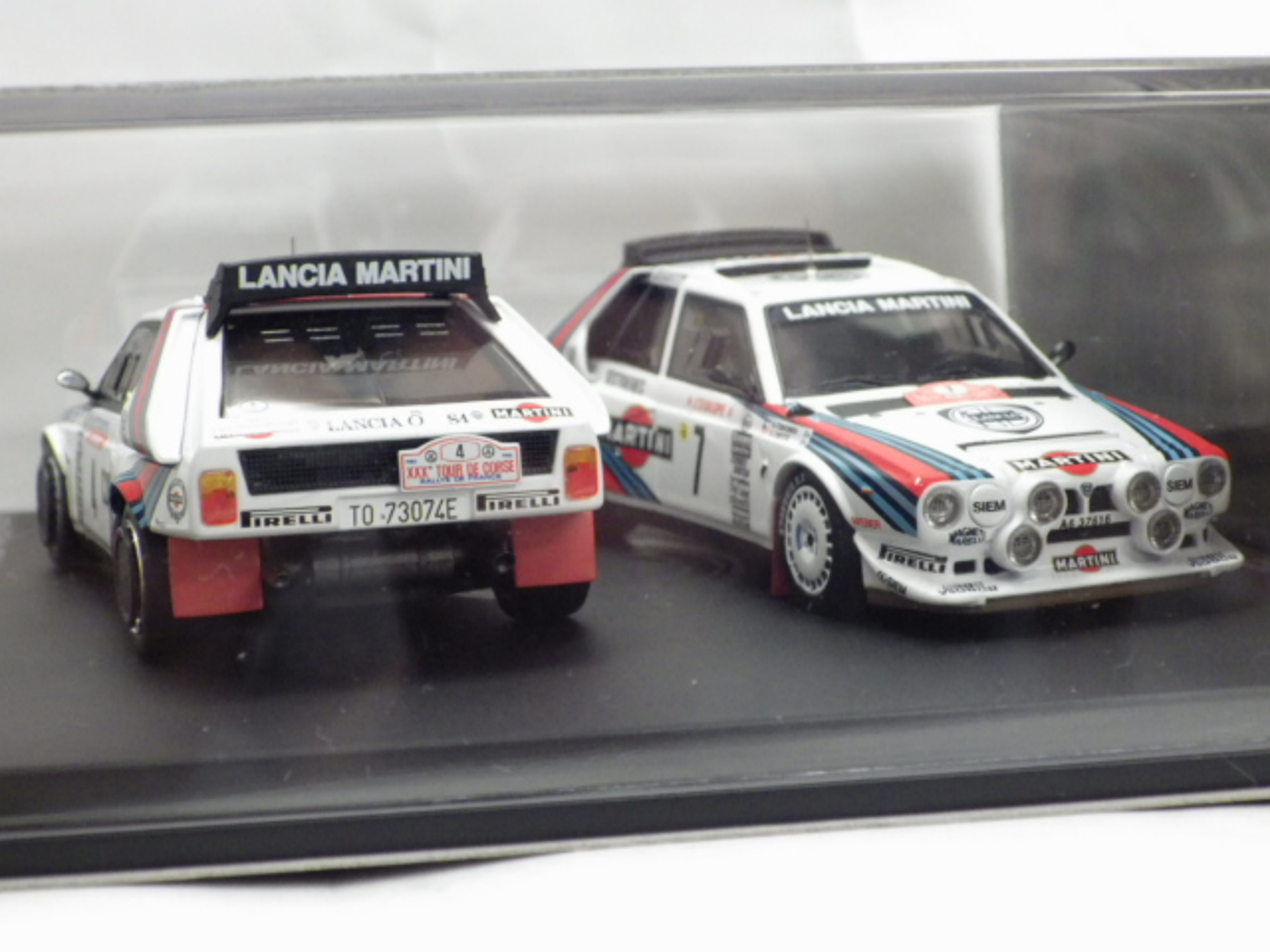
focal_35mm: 71
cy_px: 476
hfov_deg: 27.4
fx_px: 2605
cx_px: 635
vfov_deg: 20.7
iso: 800
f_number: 4.2
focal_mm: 12.8
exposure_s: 1/40
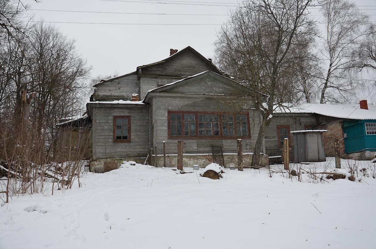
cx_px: 188
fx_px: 391
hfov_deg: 51.4
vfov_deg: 35.3
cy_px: 124
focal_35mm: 38
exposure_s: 1/160
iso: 200
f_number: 6.3
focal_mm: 25
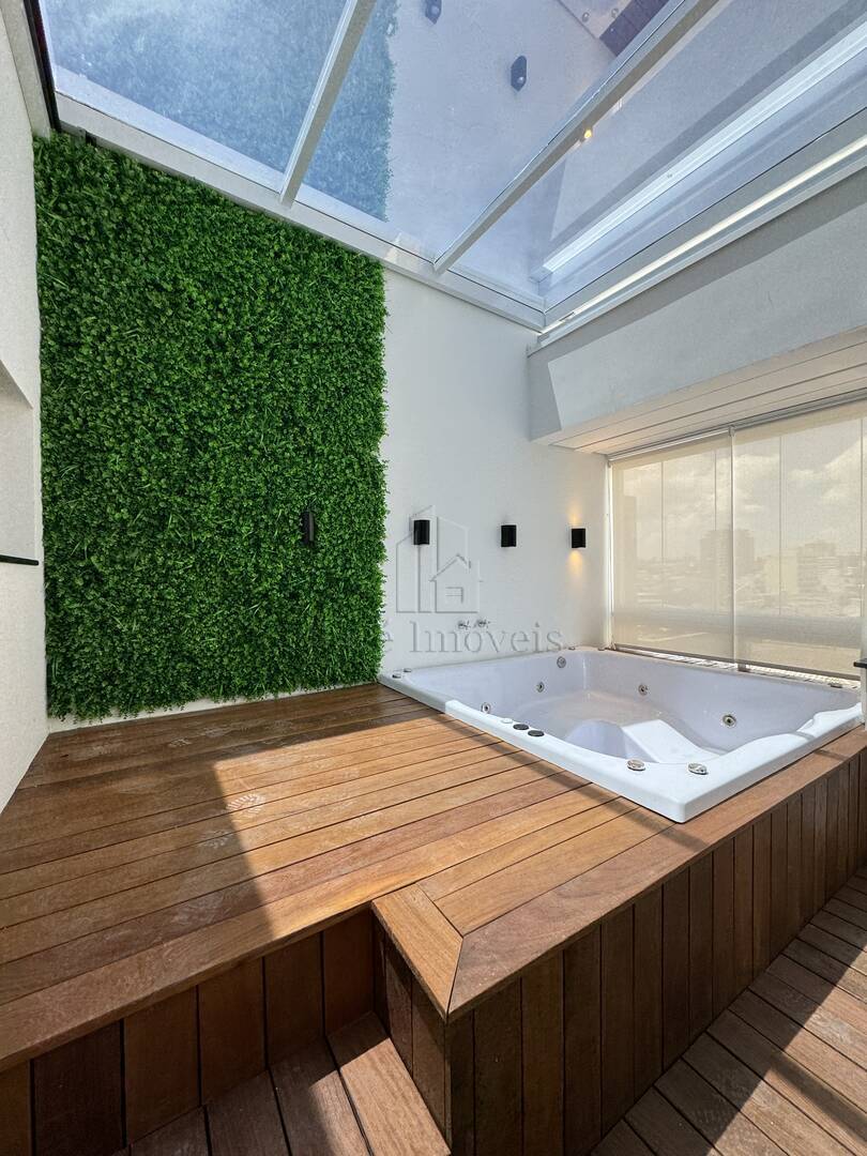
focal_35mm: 14
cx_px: 434
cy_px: 578
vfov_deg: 102.1
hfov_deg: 85.7
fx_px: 468
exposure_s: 1/384
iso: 40
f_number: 2.2
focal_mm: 2.22
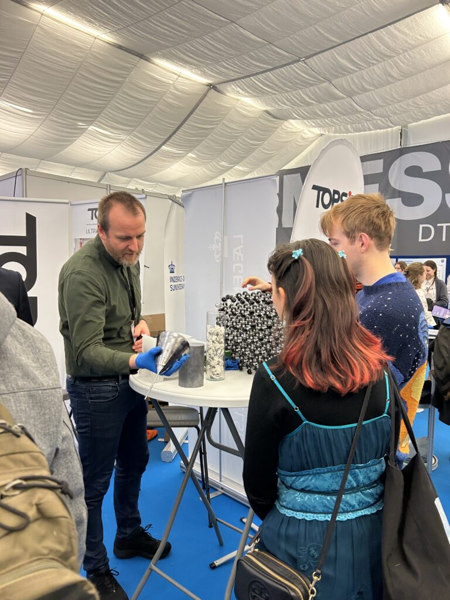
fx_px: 451
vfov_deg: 67.3
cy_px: 300
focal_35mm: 26
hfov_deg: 53.1
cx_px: 225
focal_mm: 5.7
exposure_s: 1/100
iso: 125
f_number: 1.5
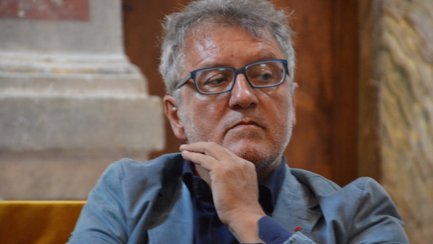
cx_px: 216
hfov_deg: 5.1
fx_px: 4892
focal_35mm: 426
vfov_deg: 2.9
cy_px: 133
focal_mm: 270
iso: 3200
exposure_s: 1/40
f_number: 6.3
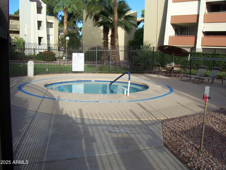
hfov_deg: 53.9
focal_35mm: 34
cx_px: 113
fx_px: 222
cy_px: 85
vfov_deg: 41.8
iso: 80
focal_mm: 5.6
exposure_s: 1/320
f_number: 5.1
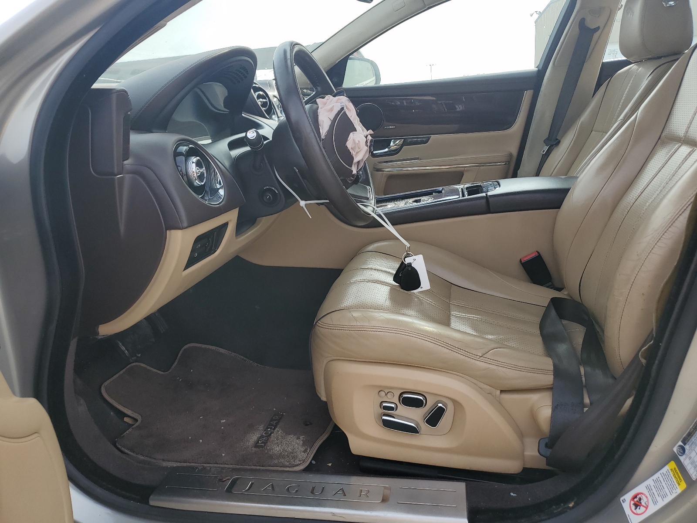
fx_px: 524
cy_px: 262
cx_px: 348
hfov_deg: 67.3
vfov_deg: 53.1
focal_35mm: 26
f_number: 1.5
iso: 50
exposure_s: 1/1111
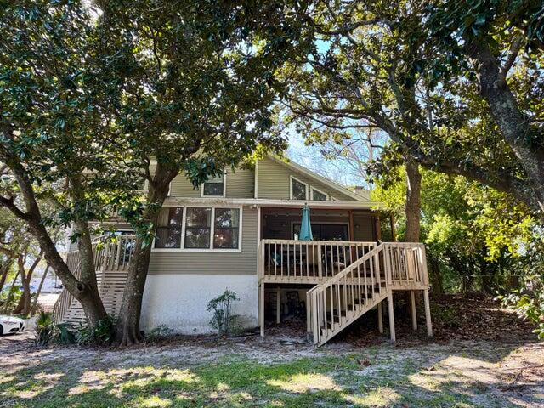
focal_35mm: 24
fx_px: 377
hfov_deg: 71.6
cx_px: 272
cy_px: 204
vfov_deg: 56.8
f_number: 1.78
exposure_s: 1/194
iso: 80
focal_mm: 6.76
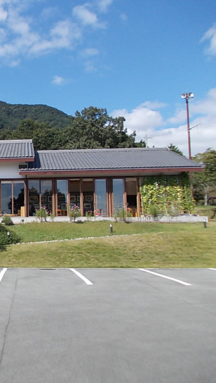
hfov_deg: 26.3
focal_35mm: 41
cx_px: -34
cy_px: 190
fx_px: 417
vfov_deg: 49.4
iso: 80
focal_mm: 4
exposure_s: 1/320
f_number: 5.4
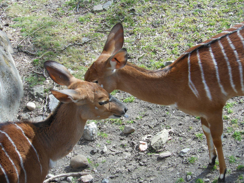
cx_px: 122
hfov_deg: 14.0
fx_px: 994
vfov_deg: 10.5
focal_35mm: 141
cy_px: 92
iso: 80
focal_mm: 25.3
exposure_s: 1/100
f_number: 5.5
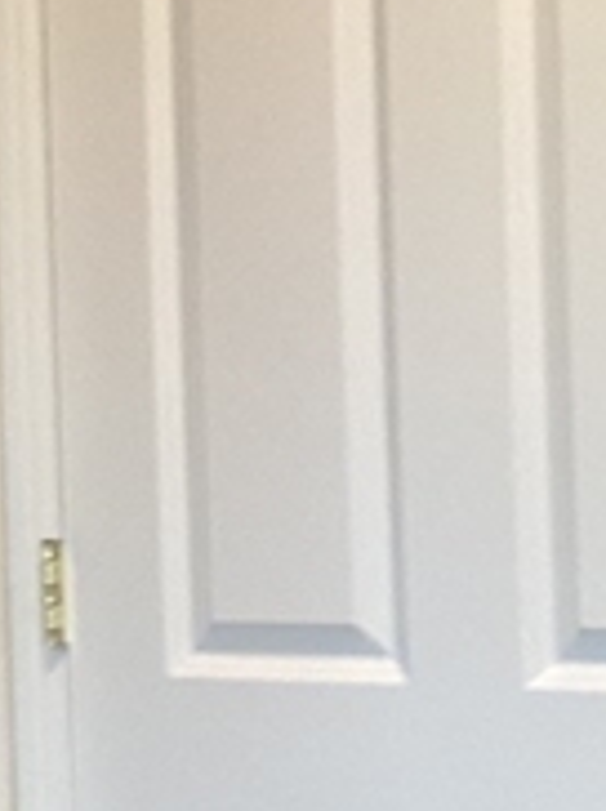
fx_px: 3065
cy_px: 499
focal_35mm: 131
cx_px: -557
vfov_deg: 15.1
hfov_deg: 10.5
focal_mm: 3.3
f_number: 2.4
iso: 160
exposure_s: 1/50
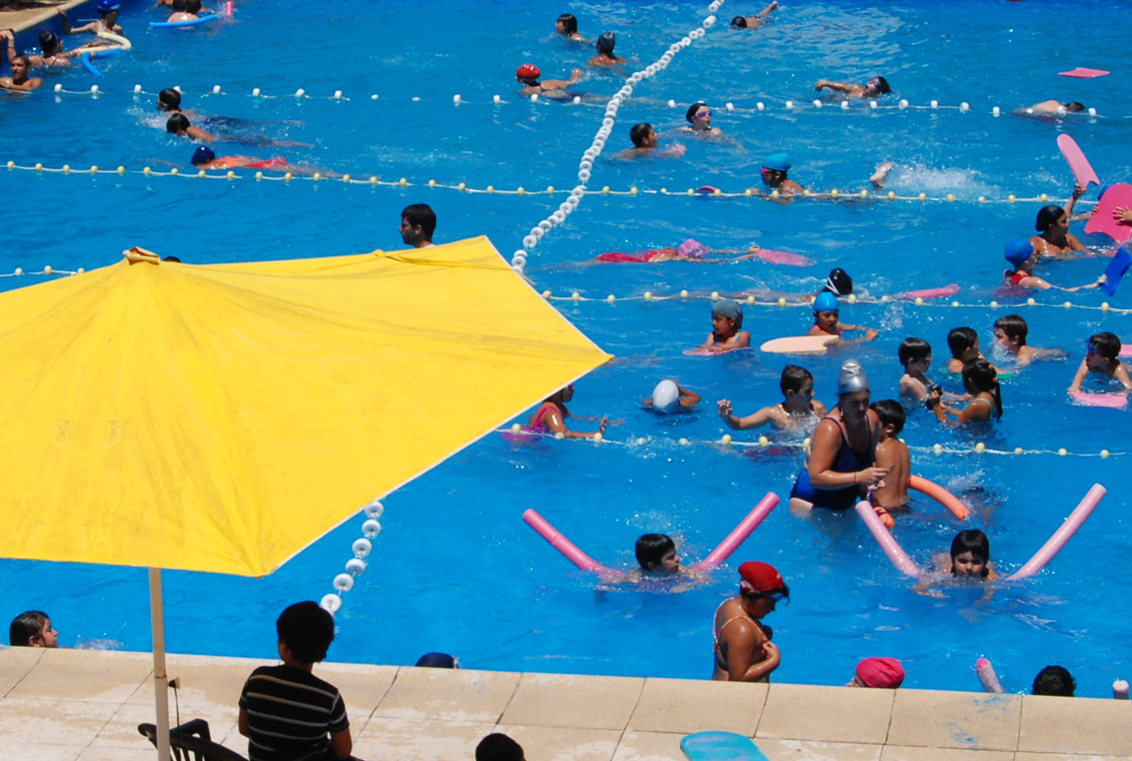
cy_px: 200
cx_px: 458
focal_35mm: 108
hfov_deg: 18.9
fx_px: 3404
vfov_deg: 12.7
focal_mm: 35
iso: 400
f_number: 13
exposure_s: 1/640
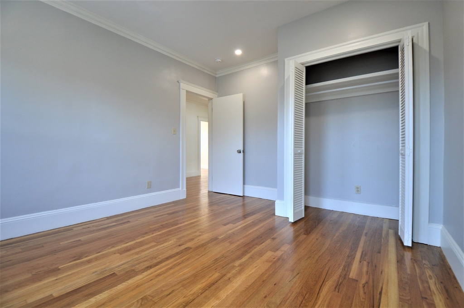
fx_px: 193
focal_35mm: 15
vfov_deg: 77.2
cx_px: 232
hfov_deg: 100.4
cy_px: 154
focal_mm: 10
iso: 400
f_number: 4.5
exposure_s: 1/80
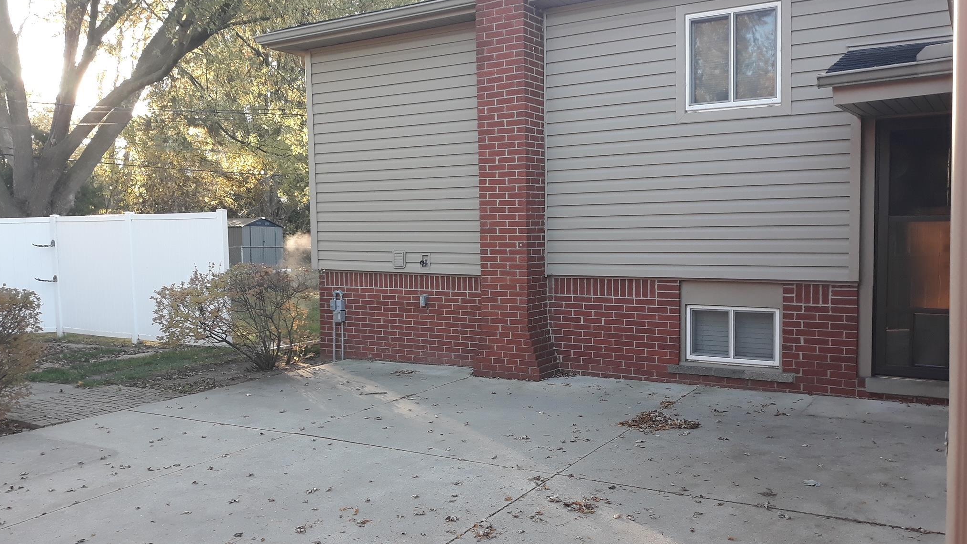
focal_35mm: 31
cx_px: 477
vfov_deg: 37.7
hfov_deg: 62.6
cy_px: 293
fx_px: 795
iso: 64
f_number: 1.7
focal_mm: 3.7
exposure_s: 1/120
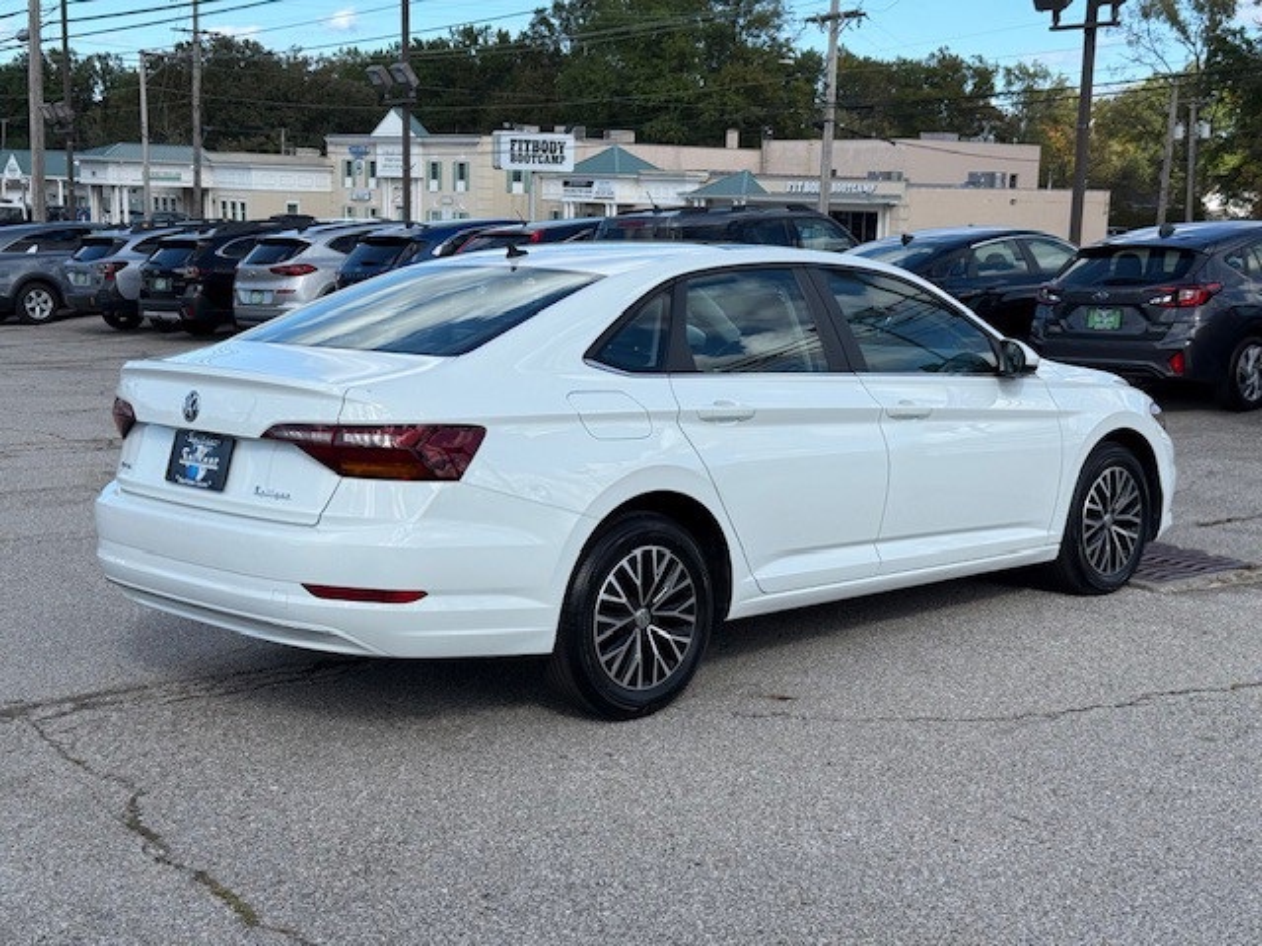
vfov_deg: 30.3
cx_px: 631
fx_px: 1750
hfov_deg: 39.7
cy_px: 473
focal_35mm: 48
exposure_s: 1/4587
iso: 80
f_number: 1.78
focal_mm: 6.76
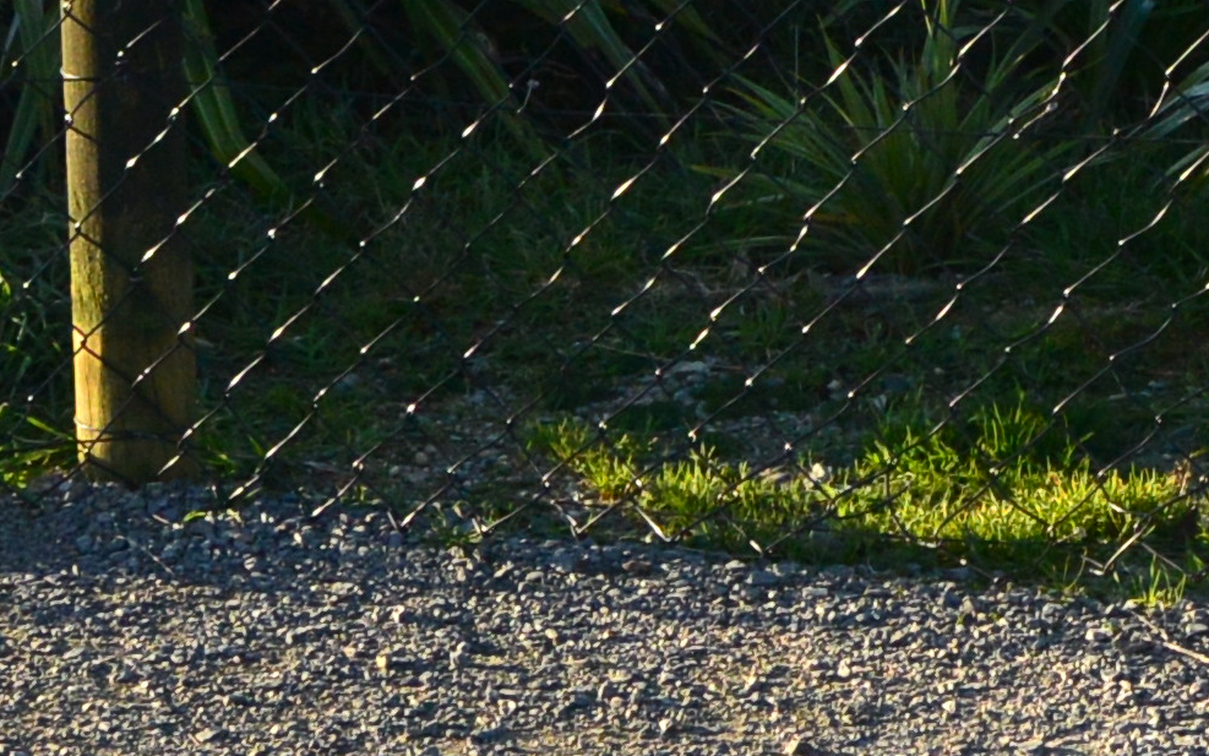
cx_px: 1732
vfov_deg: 8.7
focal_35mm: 138
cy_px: -1054
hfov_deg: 14.3
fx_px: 4547
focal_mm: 11
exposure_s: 1/400
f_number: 4.5
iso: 160
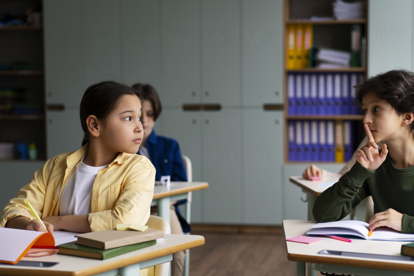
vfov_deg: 19.7
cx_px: 238
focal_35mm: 69
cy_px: 136
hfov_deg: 29.2
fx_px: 793
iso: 250
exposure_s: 1/125
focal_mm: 55
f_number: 2.2
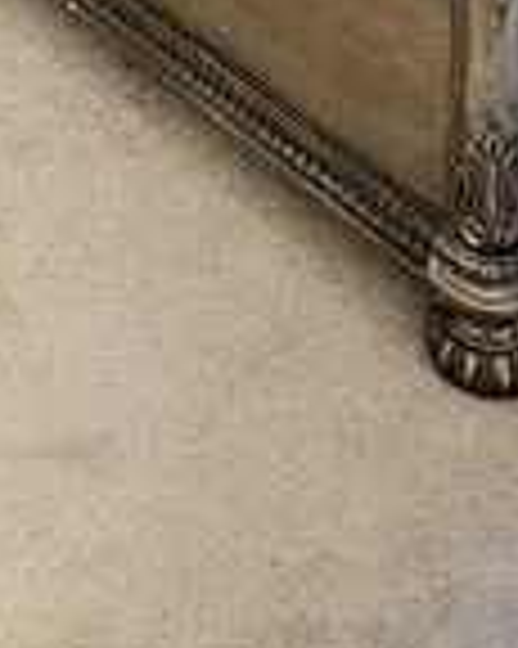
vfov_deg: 13.9
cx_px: 113
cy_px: -927
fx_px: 1822
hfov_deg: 16.1
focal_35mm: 95
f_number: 2.2
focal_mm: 2.2
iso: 800
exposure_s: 1/24
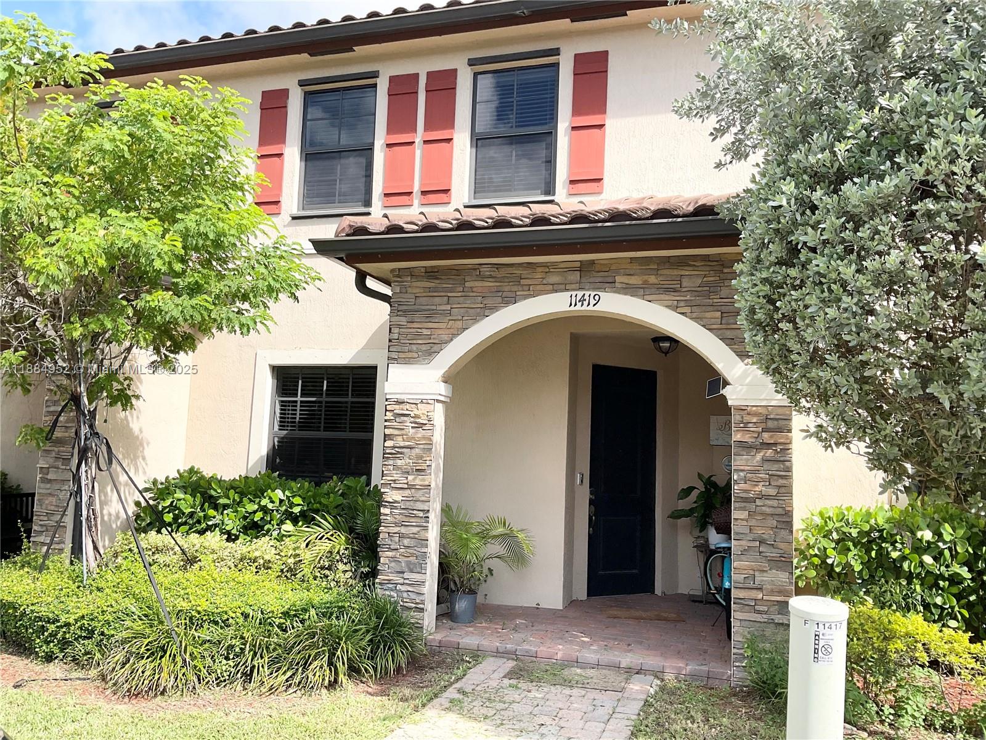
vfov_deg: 48.2
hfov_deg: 61.7
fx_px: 826
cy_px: 370
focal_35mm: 29
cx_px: 493
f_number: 1.8
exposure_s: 1/997
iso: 16
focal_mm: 3
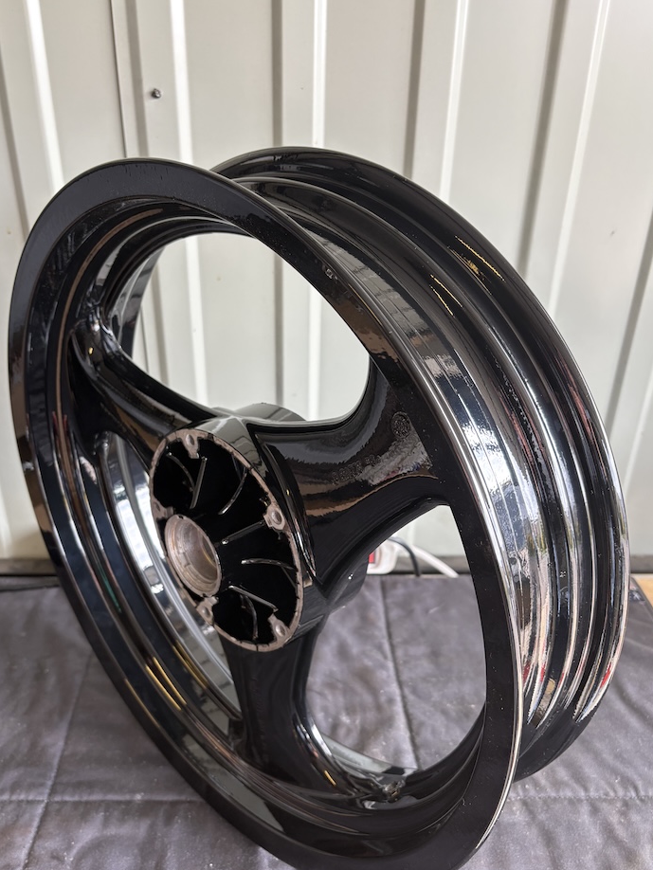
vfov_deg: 61.5
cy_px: 484
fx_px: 729
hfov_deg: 48.2
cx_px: 302
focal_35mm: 29
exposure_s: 1/121
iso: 125
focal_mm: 5.96
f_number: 1.6
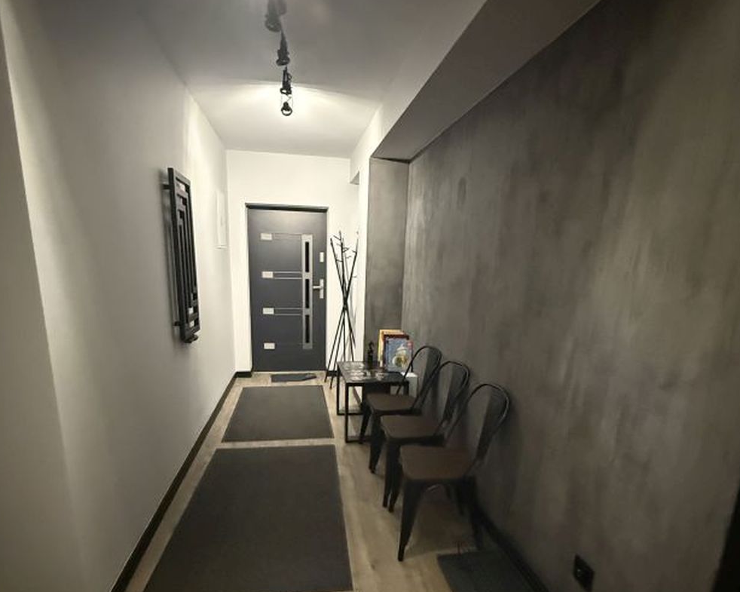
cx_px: 365
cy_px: 362
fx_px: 416
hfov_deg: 83.3
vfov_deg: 69.9
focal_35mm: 19
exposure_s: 1/50
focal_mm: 2.22
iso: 1250
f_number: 2.2
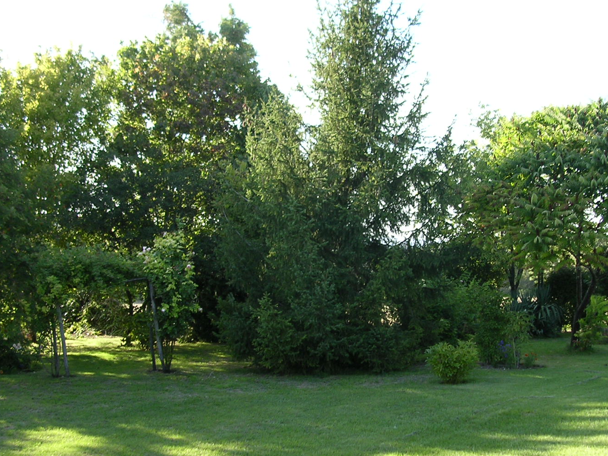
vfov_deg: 31.5
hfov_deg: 41.2
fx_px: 808
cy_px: 233
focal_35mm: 46
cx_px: 341
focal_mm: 5.8
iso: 100
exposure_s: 1/140
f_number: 2.8
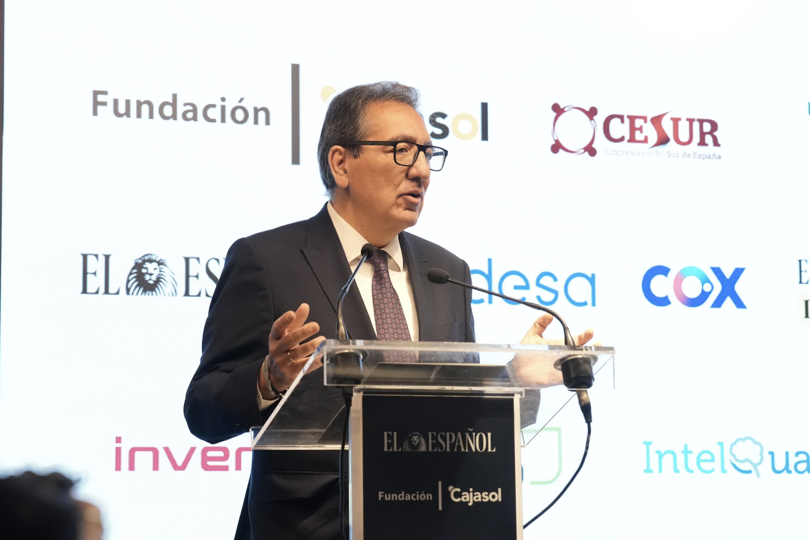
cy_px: 270
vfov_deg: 13.0
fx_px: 2362
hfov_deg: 19.5
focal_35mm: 105
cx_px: 405
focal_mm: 70
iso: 3200
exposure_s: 1/160
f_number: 4
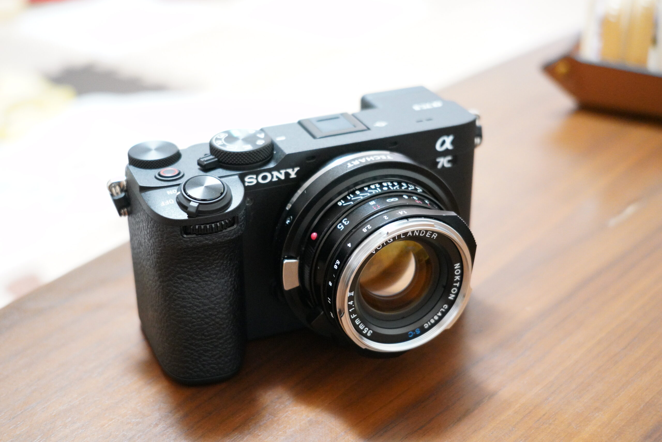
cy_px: 221
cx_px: 331
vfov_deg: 23.0
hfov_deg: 33.9
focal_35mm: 59
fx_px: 1085
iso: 12800
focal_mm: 59
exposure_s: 1/60
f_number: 5.6
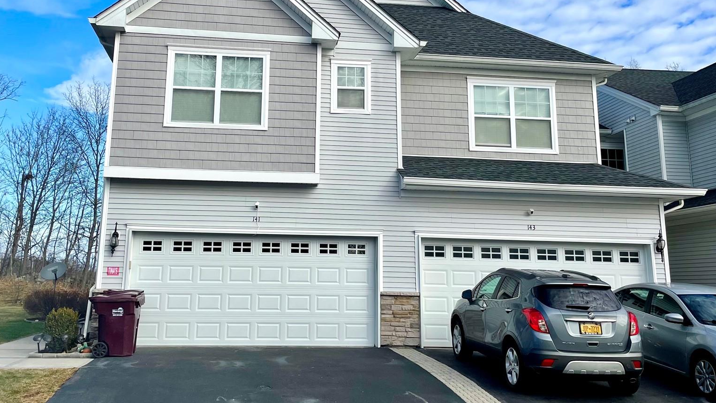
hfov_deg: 52.7
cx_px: 319
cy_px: 122
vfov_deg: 30.9
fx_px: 721
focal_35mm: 38
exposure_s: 1/3509
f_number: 1.6
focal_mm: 4.2
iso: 32
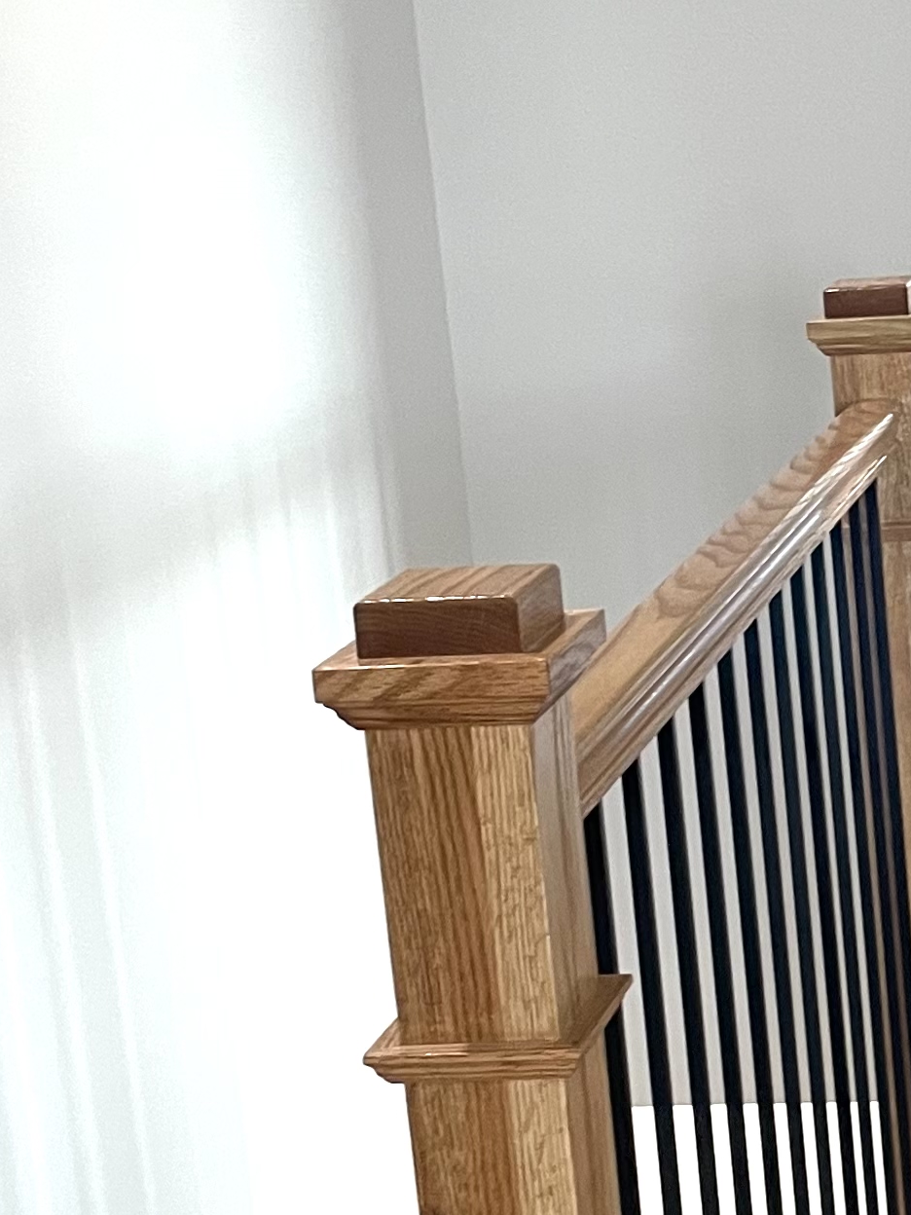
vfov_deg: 23.3
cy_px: 572
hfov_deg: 16.8
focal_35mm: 84
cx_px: 1097
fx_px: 2948
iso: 100
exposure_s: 1/60
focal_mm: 4.2
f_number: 1.6
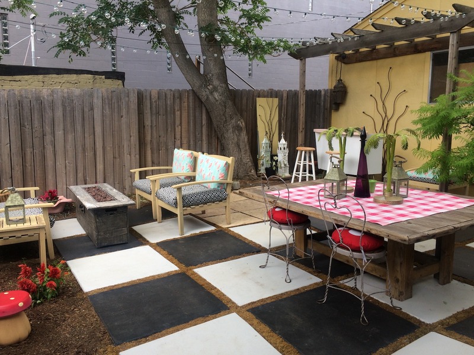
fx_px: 397
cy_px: 178
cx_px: 237
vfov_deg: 48.2
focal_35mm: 29
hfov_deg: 61.7
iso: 50
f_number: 2.2
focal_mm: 4.15
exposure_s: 1/120
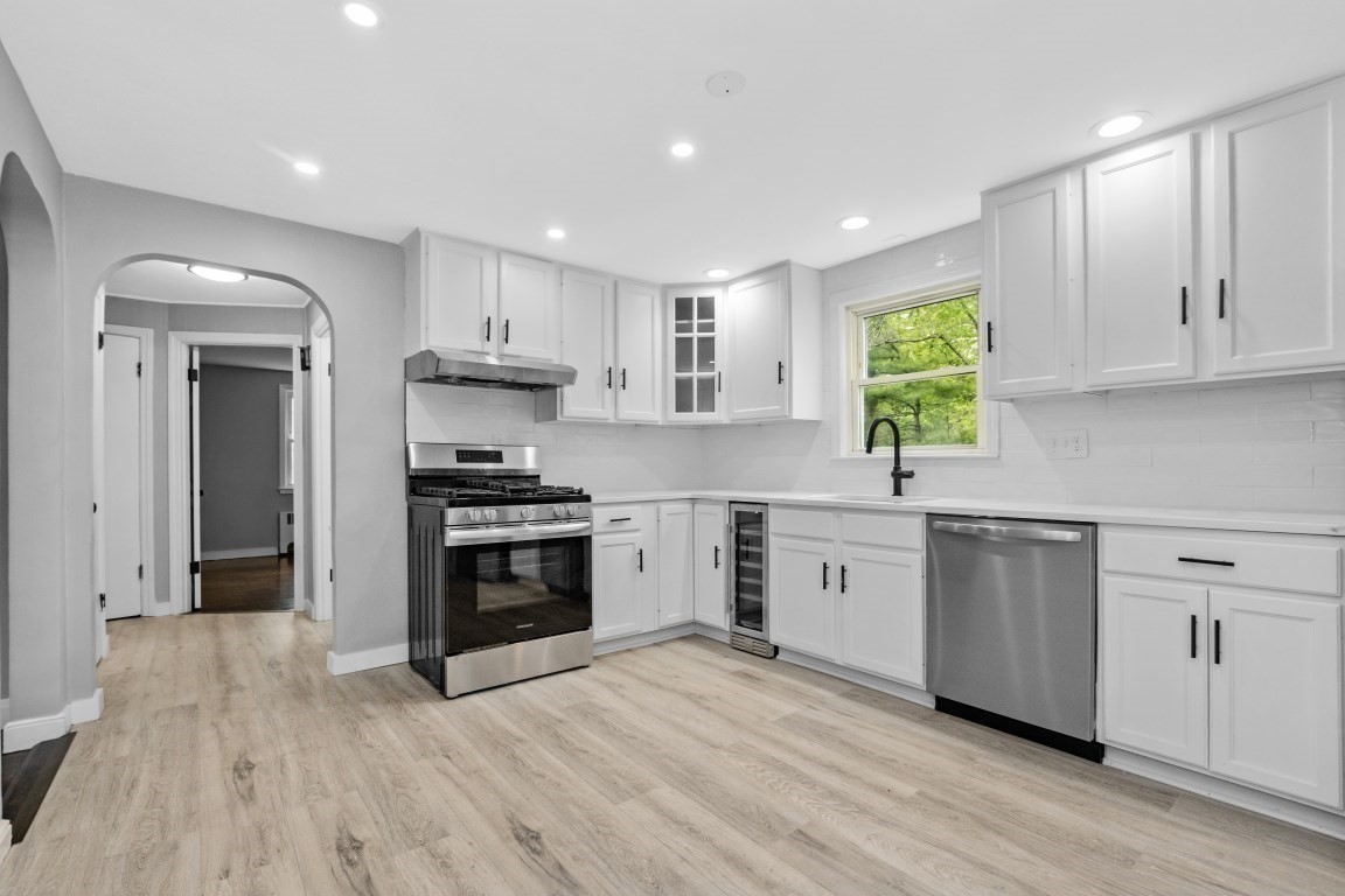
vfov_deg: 77.3
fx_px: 560
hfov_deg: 100.4
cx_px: 672
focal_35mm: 15
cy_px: 448
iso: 500
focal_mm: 10
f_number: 6.3
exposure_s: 1/80
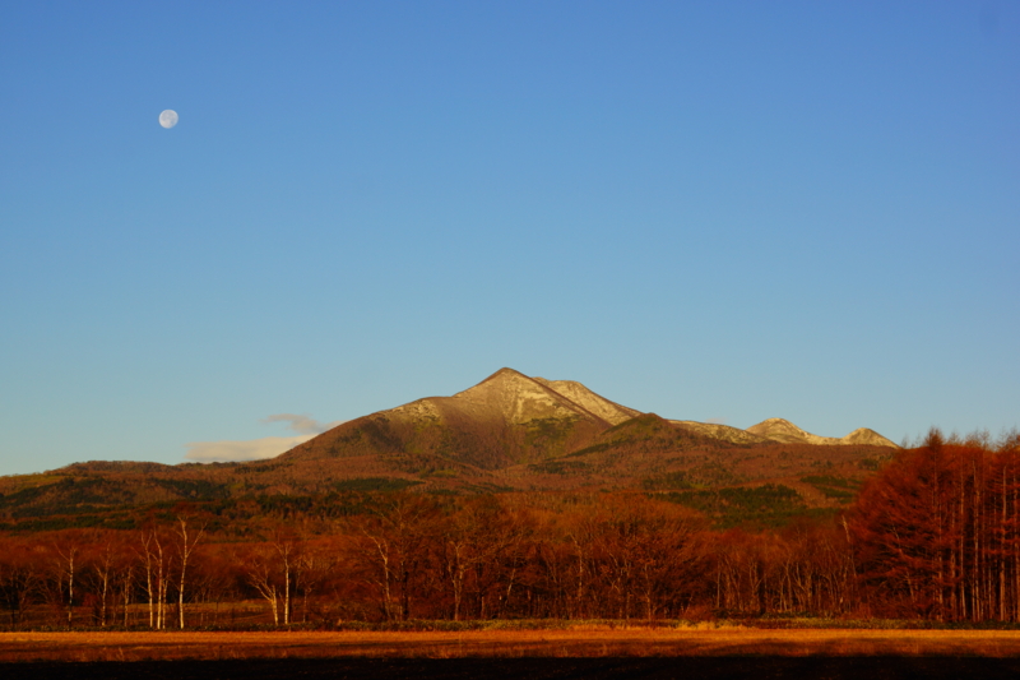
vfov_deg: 18.7
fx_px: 2068
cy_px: 340
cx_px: 510
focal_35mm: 73
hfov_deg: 27.7
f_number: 8
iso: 100
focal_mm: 49
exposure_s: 1/200
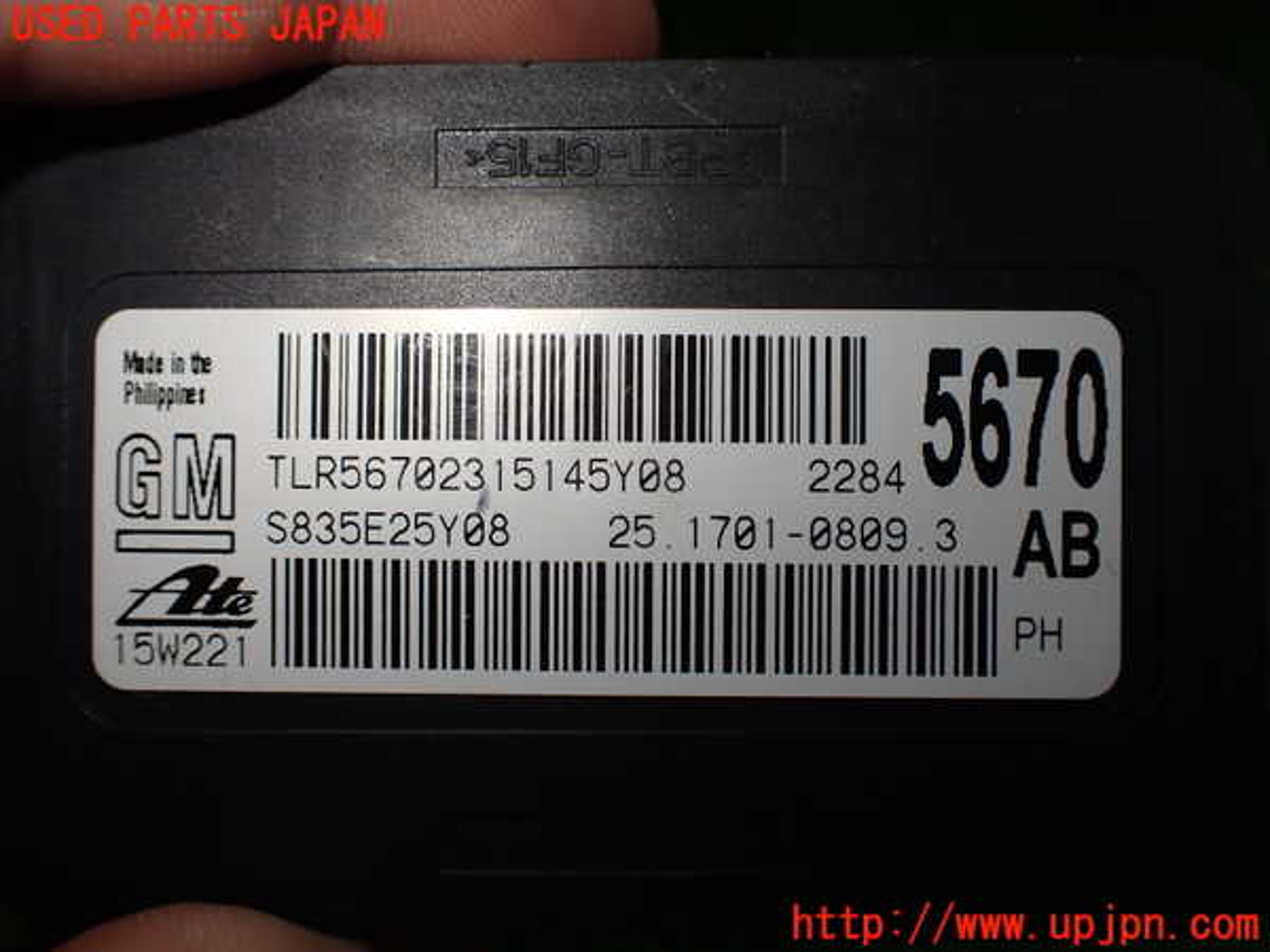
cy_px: 476
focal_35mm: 30
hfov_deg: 60.0
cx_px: 635
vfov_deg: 46.8
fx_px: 1101
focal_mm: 5.4
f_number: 3.2
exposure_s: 1/125
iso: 100
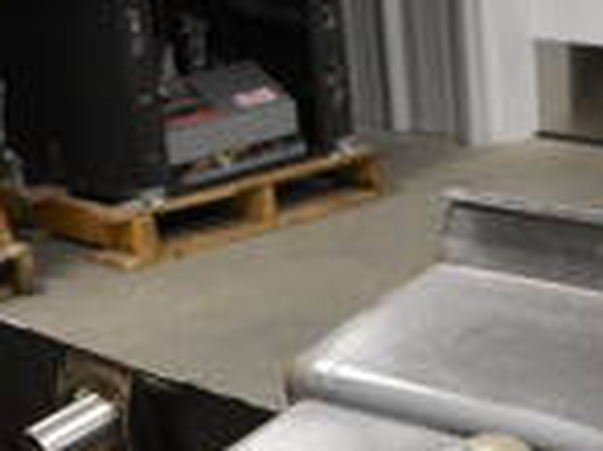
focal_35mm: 126
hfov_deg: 15.6
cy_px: 705
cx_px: 464
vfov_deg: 11.2
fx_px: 2193
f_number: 3.8
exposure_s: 1/125
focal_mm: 21
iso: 2500
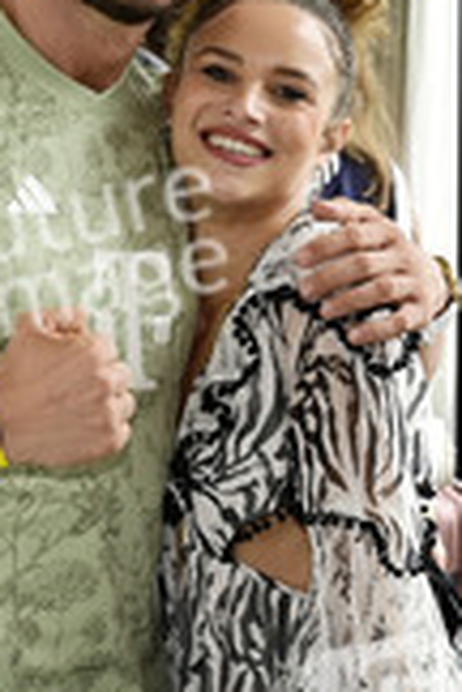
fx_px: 1713
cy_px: 483
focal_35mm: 89
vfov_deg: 22.7
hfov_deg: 15.3
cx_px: 133
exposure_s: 1/200
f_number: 5.6
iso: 640
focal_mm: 36
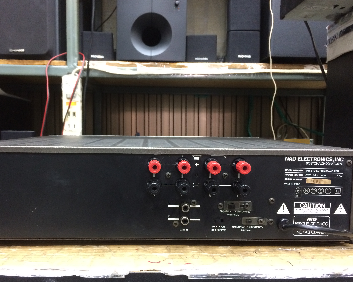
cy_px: 149
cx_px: 159
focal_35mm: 33
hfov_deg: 54.1
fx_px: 345
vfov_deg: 44.5
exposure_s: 1/20
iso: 320
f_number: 2.2
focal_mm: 4.15
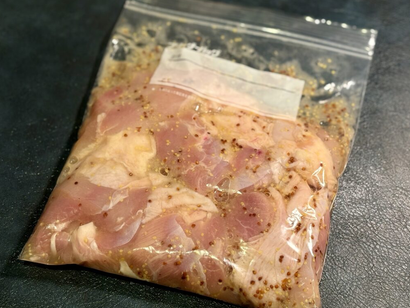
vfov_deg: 27.5
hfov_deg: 36.2
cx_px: 206
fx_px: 628
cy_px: 154
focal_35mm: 53
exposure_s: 1/75
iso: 40
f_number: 1.6
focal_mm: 5.96
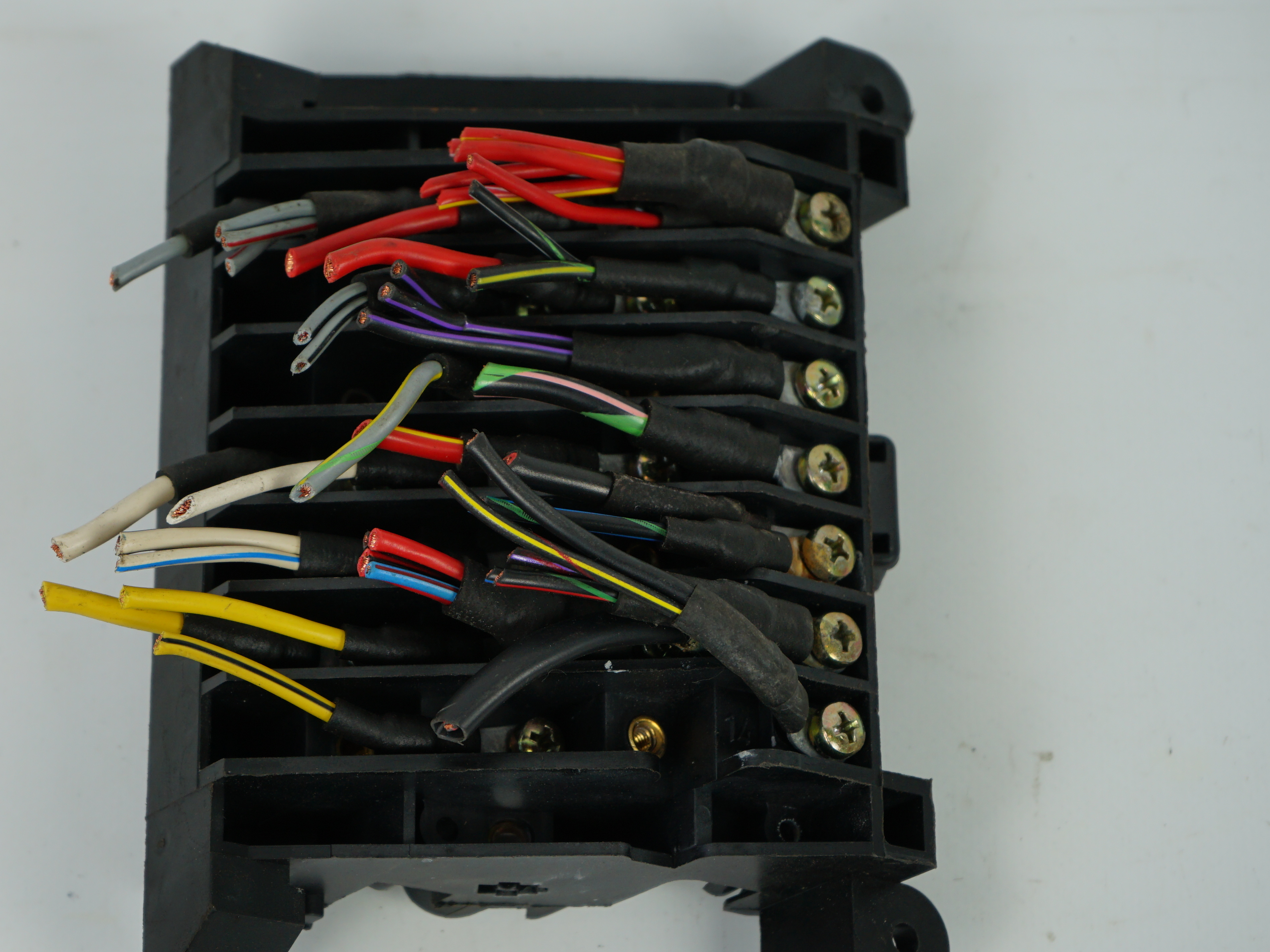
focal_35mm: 106
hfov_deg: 18.5
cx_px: 515
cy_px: 467
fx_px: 3889
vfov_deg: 14.0
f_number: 7.1
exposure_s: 1/200
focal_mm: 70
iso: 200
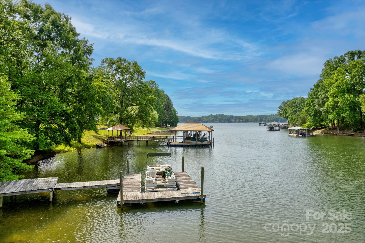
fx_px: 223
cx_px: 182
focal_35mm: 22
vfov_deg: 57.2
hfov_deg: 78.6
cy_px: 122
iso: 100
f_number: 2.8
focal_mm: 8.4
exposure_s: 1/2000
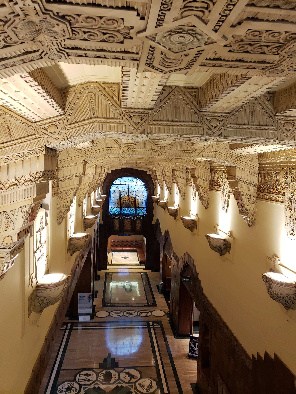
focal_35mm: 26
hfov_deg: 53.1
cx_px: 148
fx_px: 296
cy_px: 197
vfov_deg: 67.3
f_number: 2.4
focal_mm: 4.3
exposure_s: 1/24
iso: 250
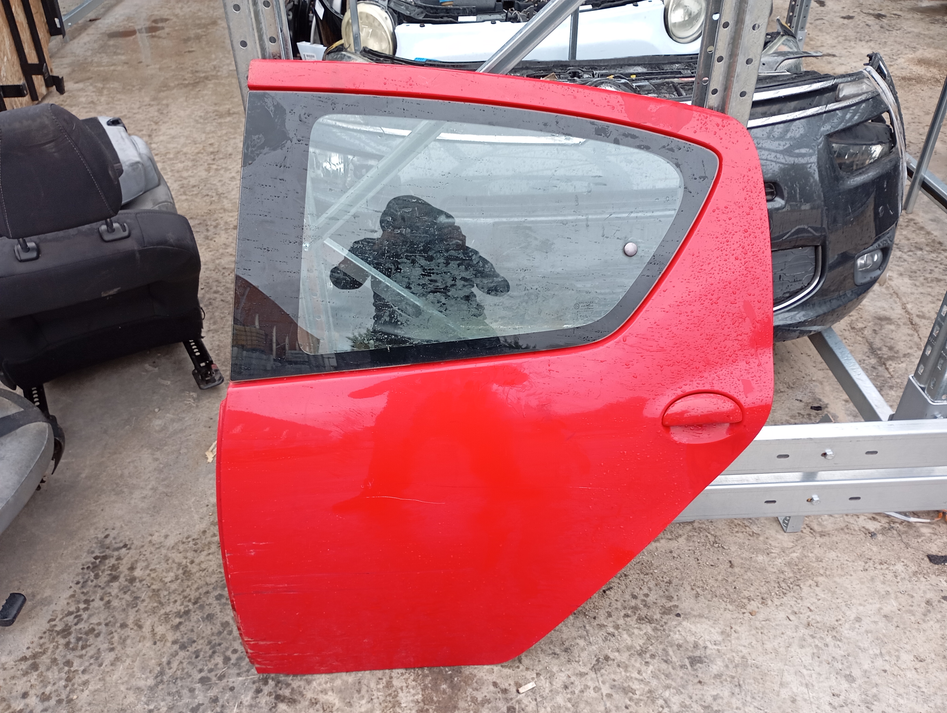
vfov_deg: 49.9
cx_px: 474
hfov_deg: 63.4
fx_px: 767
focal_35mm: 28
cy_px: 356
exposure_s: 1/50
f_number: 1.8
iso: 281
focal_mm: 4.27
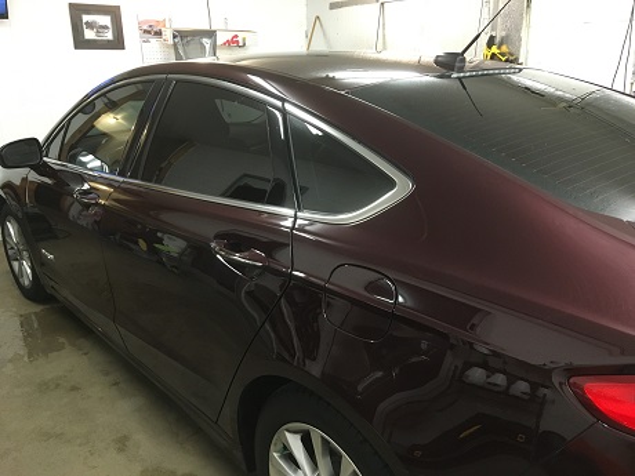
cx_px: 318
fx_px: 532
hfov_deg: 61.7
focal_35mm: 29
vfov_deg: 48.2
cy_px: 238
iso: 160
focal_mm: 4.15
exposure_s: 1/30
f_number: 2.2
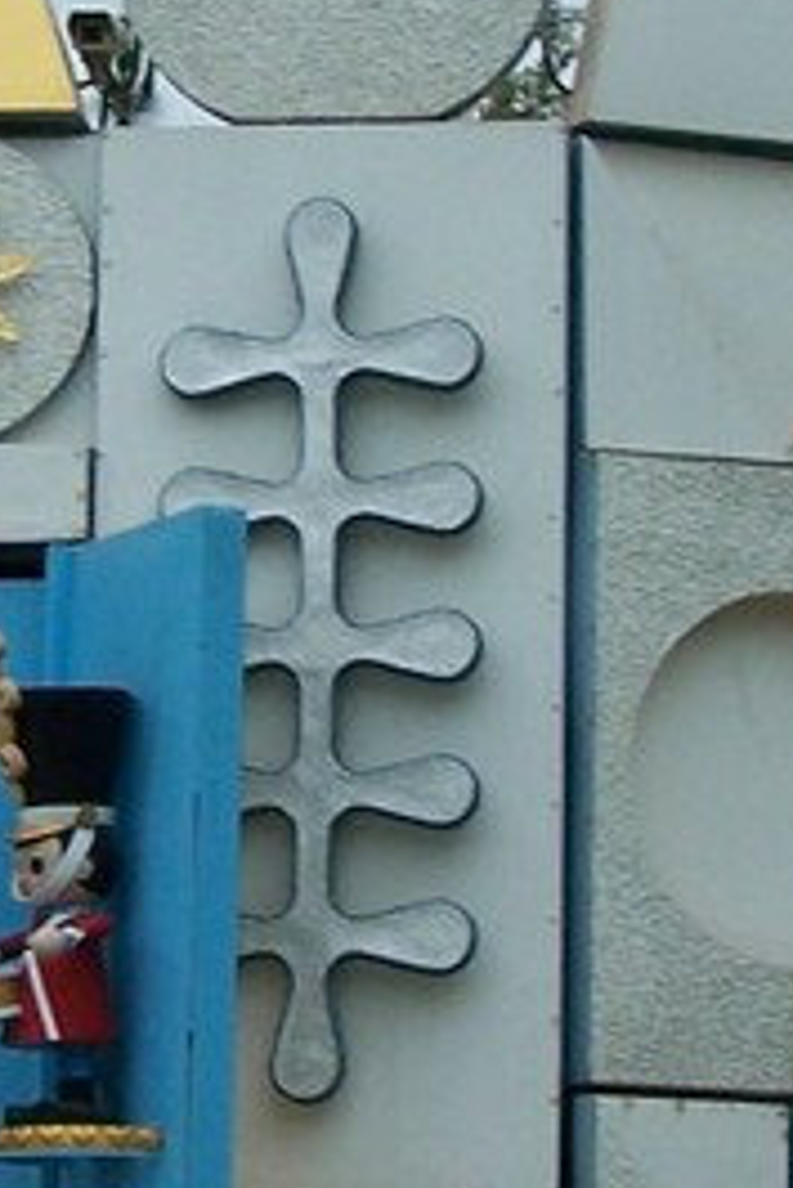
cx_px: 143
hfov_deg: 7.2
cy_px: 473
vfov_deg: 10.8
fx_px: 6302
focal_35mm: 191
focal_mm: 6.3
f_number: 2.8
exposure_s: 1/640
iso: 80
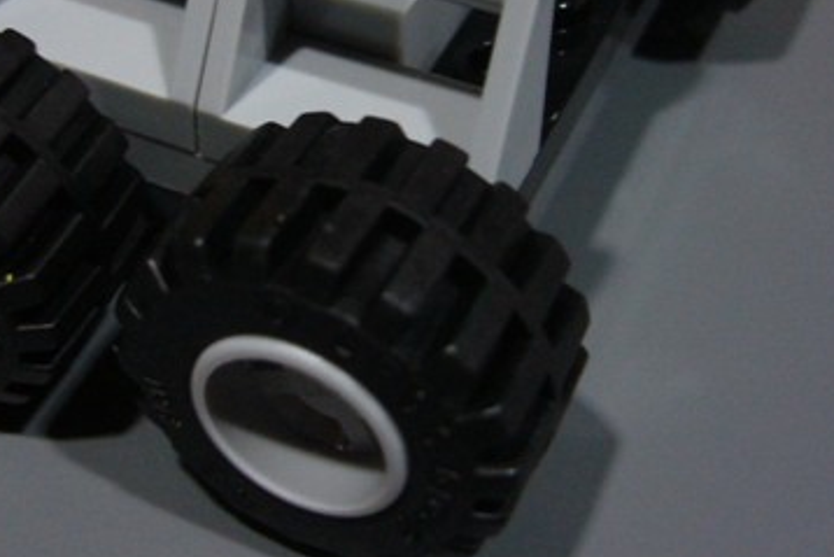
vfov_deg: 20.7
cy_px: 98
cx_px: 305
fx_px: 1506
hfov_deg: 30.8
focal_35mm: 65
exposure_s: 1/8
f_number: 2.8
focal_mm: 5.8
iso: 200
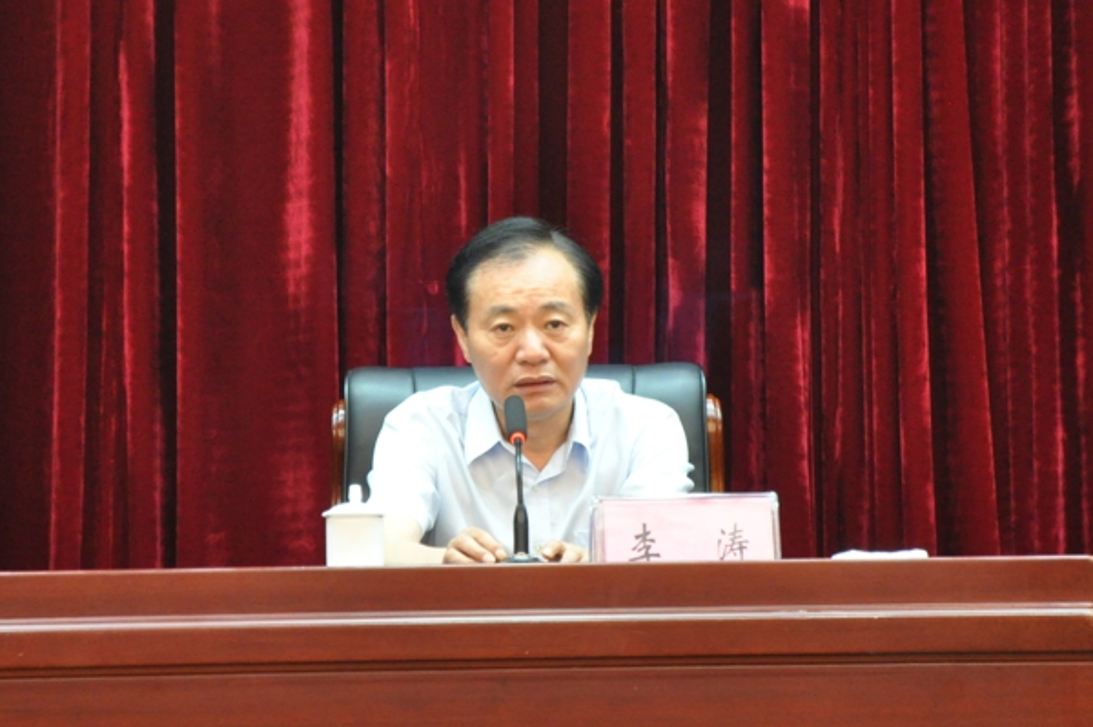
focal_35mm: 158
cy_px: 364
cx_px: 546
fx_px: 4778
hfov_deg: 13.1
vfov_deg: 8.7
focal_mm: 105
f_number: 5.6
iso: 1600
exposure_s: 1/25
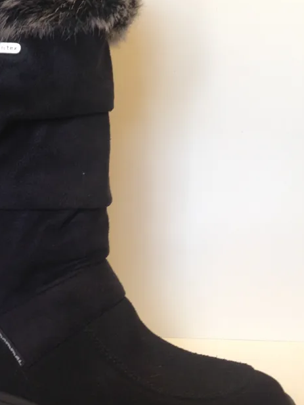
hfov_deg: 25.4
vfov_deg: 33.8
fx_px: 667
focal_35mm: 57
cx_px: 81
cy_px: 195
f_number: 2.4
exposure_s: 1/24
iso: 50
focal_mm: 4.12
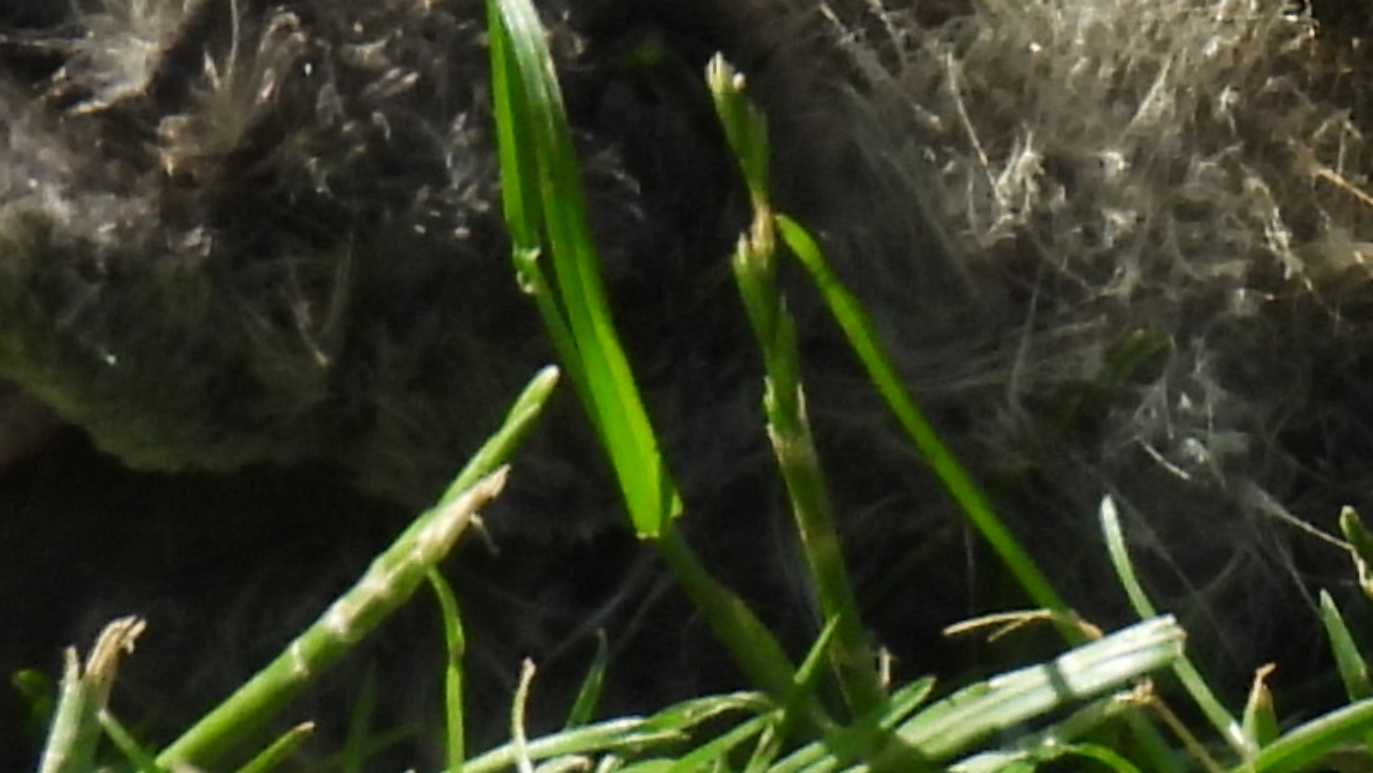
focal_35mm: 2820
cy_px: -588
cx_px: 1054
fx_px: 102690
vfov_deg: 0.4
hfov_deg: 0.8
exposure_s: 1/320
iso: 100
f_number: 5
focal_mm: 80.3
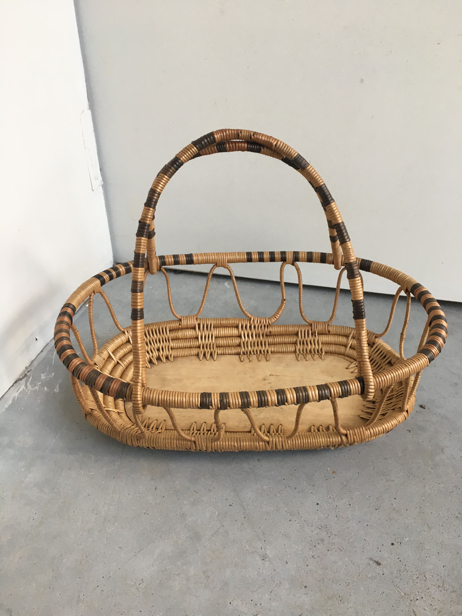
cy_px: 308
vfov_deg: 61.7
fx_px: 516
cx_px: 231
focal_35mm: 29
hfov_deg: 48.2
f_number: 2.2
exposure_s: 1/33
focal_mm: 4.15
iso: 32
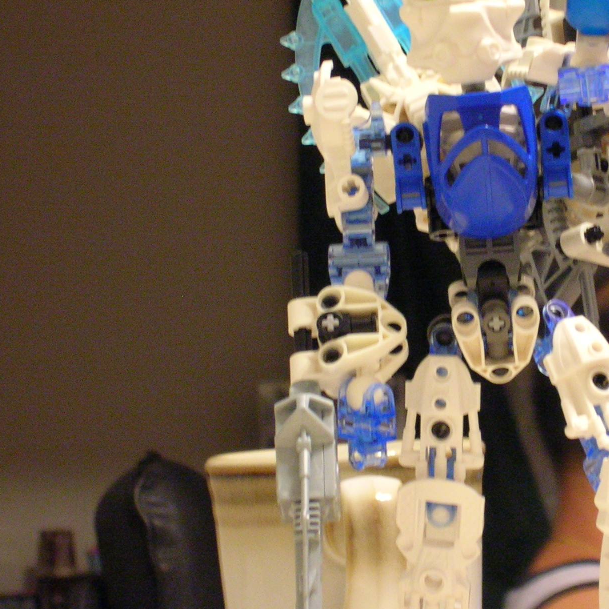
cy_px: 268
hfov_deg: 10.5
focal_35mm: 166
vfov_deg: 10.5
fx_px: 3304
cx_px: 457
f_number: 4.8
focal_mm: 16.7
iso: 200
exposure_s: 1/3.5
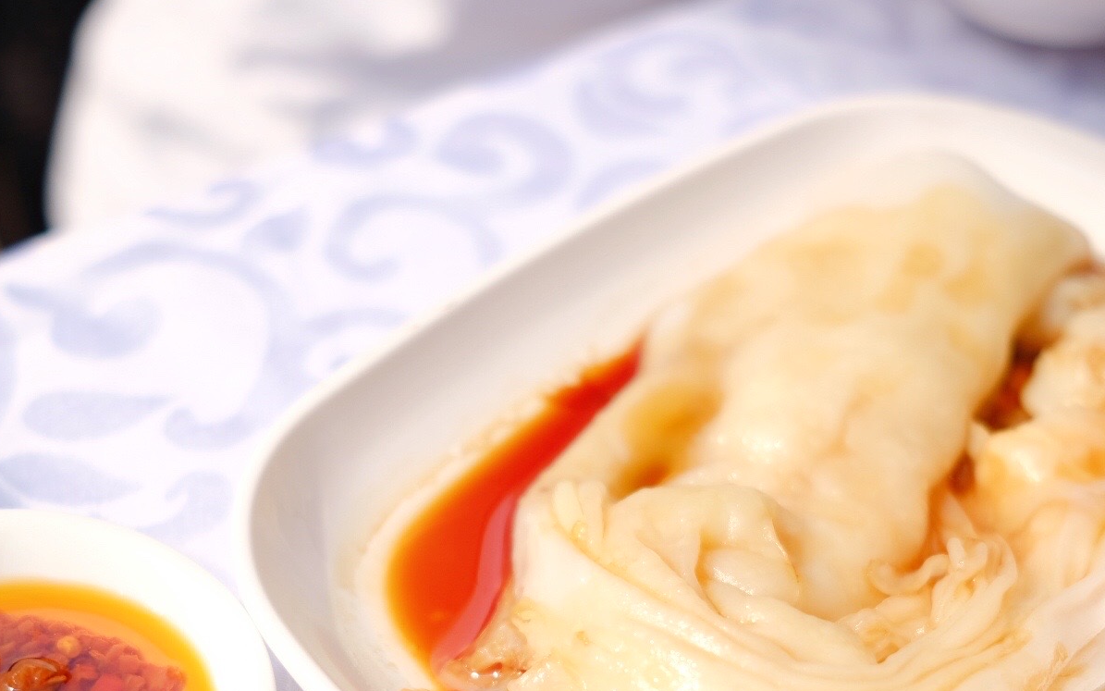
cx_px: 498
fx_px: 1596
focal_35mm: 53
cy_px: 540
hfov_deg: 38.1
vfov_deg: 24.1
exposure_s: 1/4000
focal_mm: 23
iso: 320
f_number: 2.8
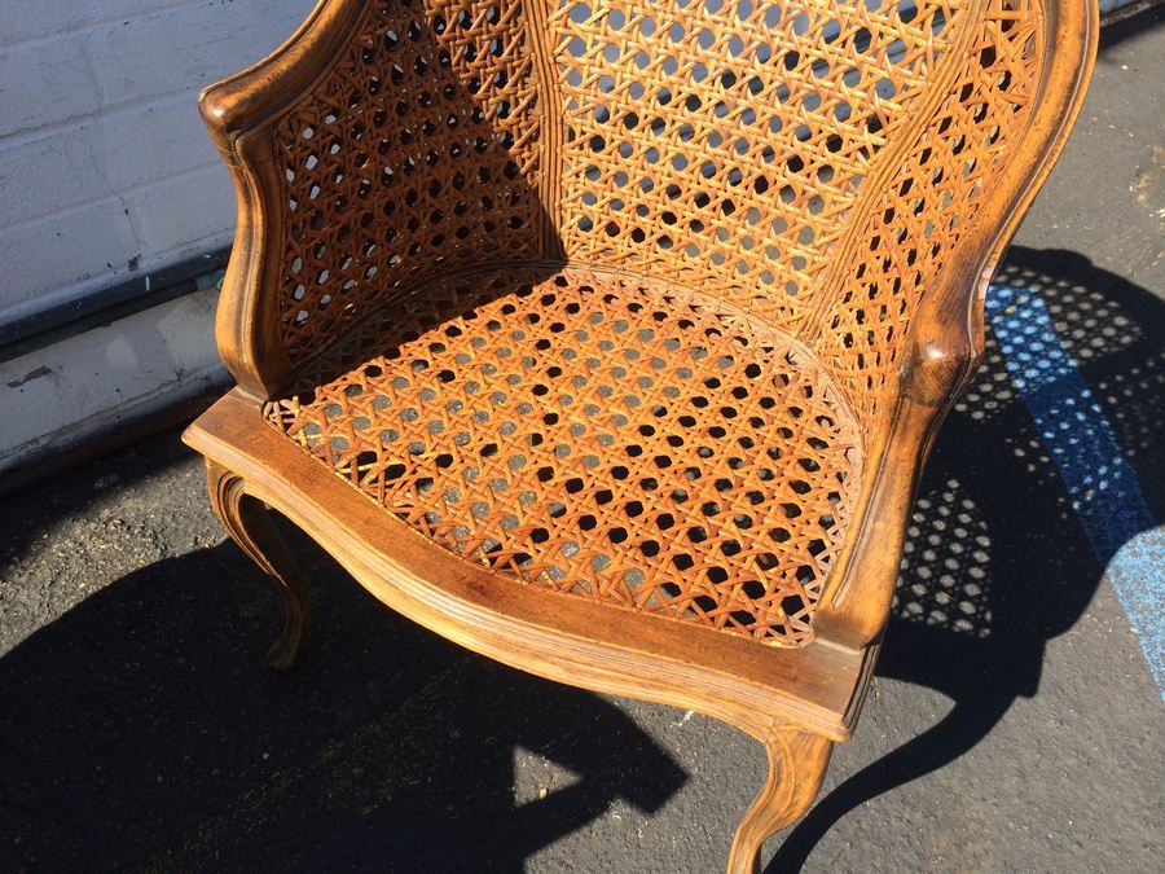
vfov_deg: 46.8
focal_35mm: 30
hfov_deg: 60.0
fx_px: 1010
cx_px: 582
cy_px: 437
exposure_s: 1/1208
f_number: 2.2
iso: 32
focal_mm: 4.12
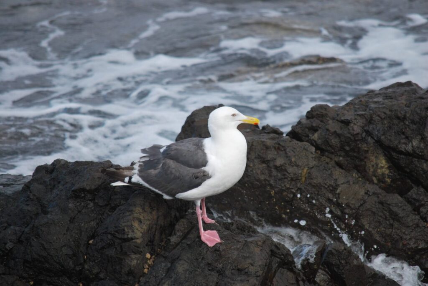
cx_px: 214
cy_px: 143
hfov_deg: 4.6
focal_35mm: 450
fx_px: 5355
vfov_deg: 3.1
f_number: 5.6
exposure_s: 1/500
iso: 200
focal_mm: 300
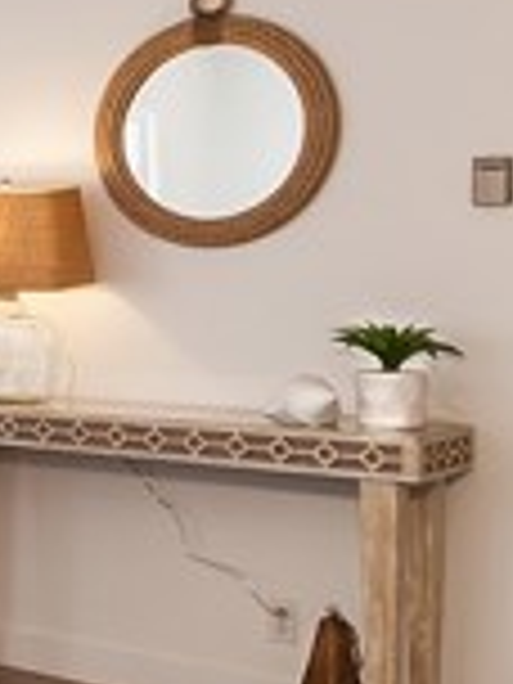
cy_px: 241
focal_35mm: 73
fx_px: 1442
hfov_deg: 15.0
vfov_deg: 26.6
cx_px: -612
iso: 200
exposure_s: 1/10
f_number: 14
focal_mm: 12
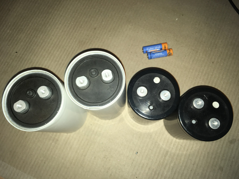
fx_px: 200
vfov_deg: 48.2
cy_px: 90
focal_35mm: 29
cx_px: 120
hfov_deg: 61.7
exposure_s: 1/33
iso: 25
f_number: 2.2
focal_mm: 4.15
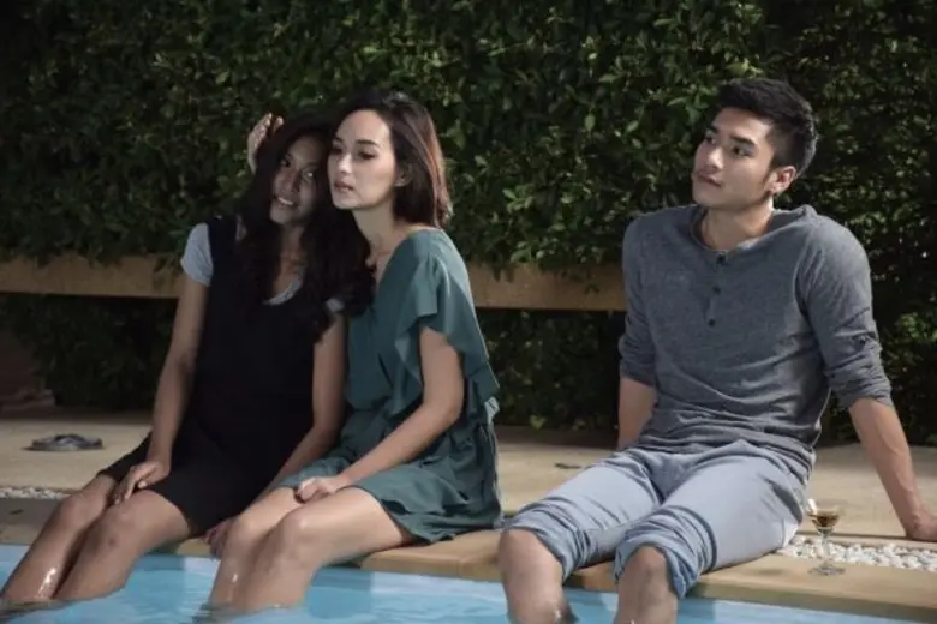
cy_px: 312
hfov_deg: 14.4
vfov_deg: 9.6
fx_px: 3709
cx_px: 468
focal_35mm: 142
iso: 1000
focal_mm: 95
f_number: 5.3
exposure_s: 1/60
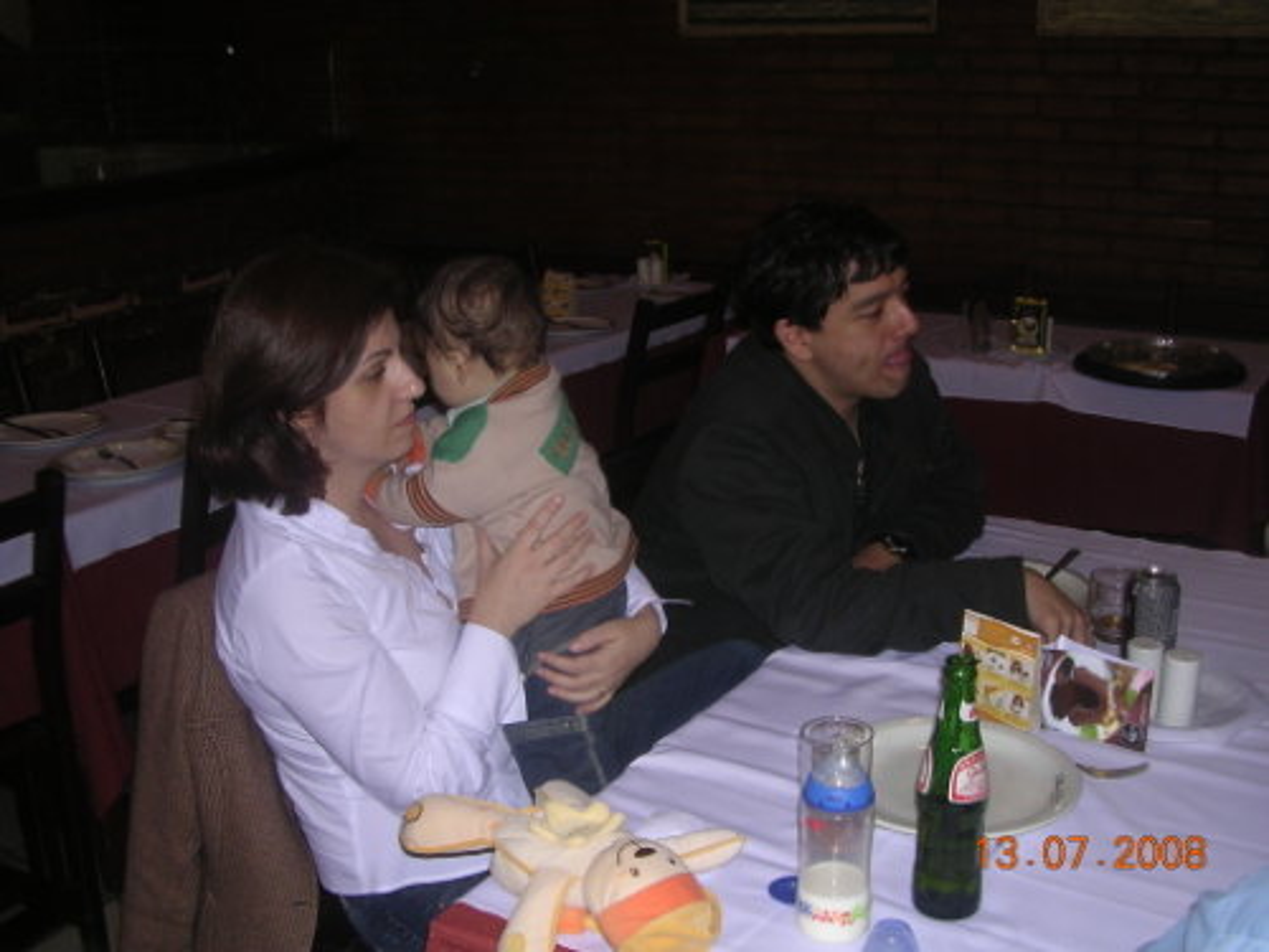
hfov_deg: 49.0
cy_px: 476
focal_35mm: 38
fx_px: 1393
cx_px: 634
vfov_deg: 37.7
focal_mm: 5.8
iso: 100
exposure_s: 1/60.1
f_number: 2.8
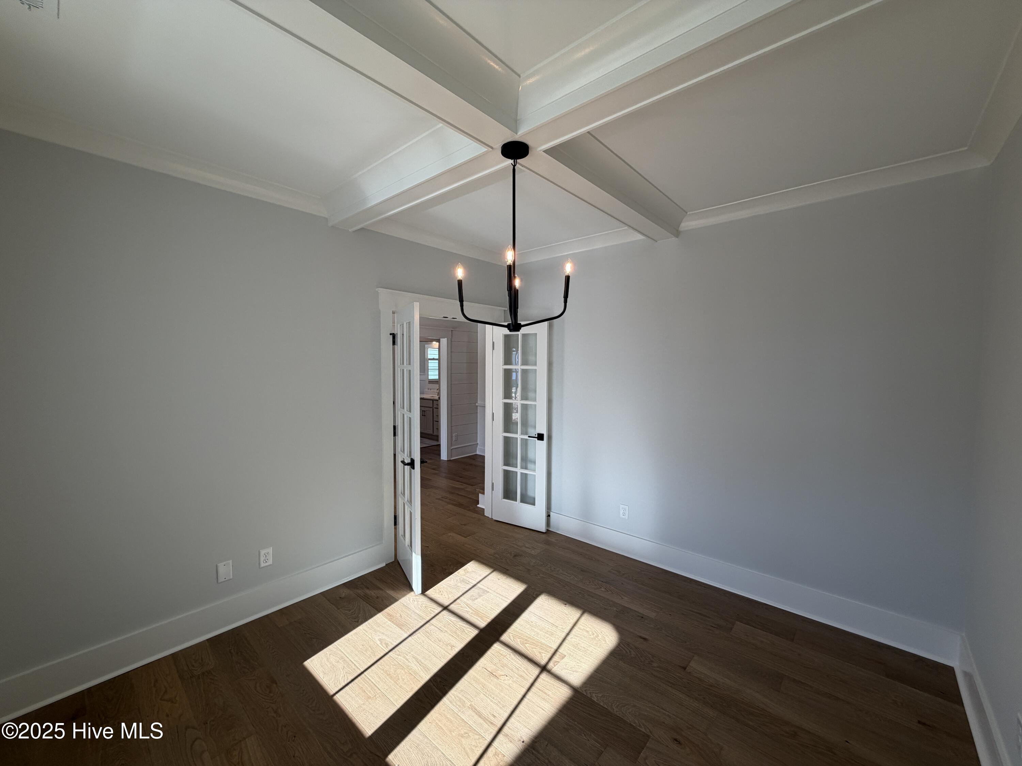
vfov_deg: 85.7
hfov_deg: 102.1
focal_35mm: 14
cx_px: 511
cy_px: 383
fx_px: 413
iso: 40
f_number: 2.2
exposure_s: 1/120
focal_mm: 2.22
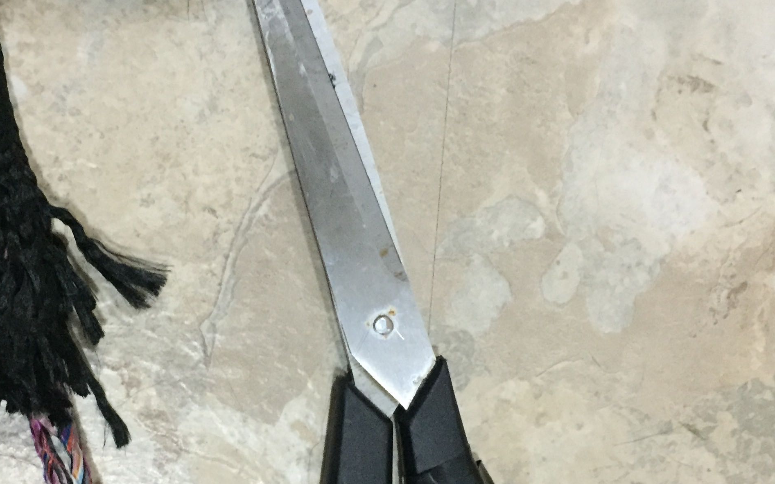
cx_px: 251
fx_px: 1119
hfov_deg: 37.7
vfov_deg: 24.3
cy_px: 337
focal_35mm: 53
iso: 320
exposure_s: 1/15
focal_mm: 4.15
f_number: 2.2
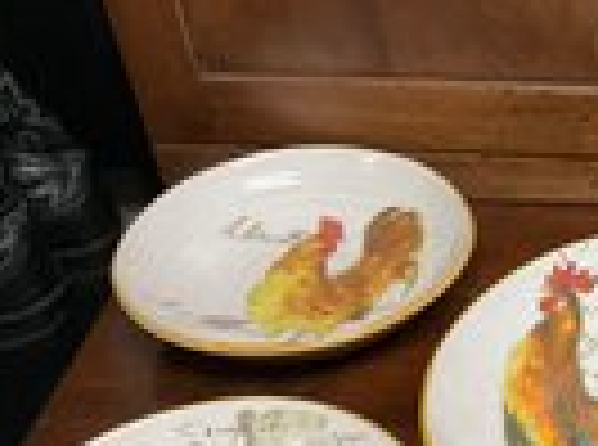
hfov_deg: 23.8
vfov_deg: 19.4
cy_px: 345
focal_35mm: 75
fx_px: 1292
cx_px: 713
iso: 64
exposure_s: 1/60
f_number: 1.8
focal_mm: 3
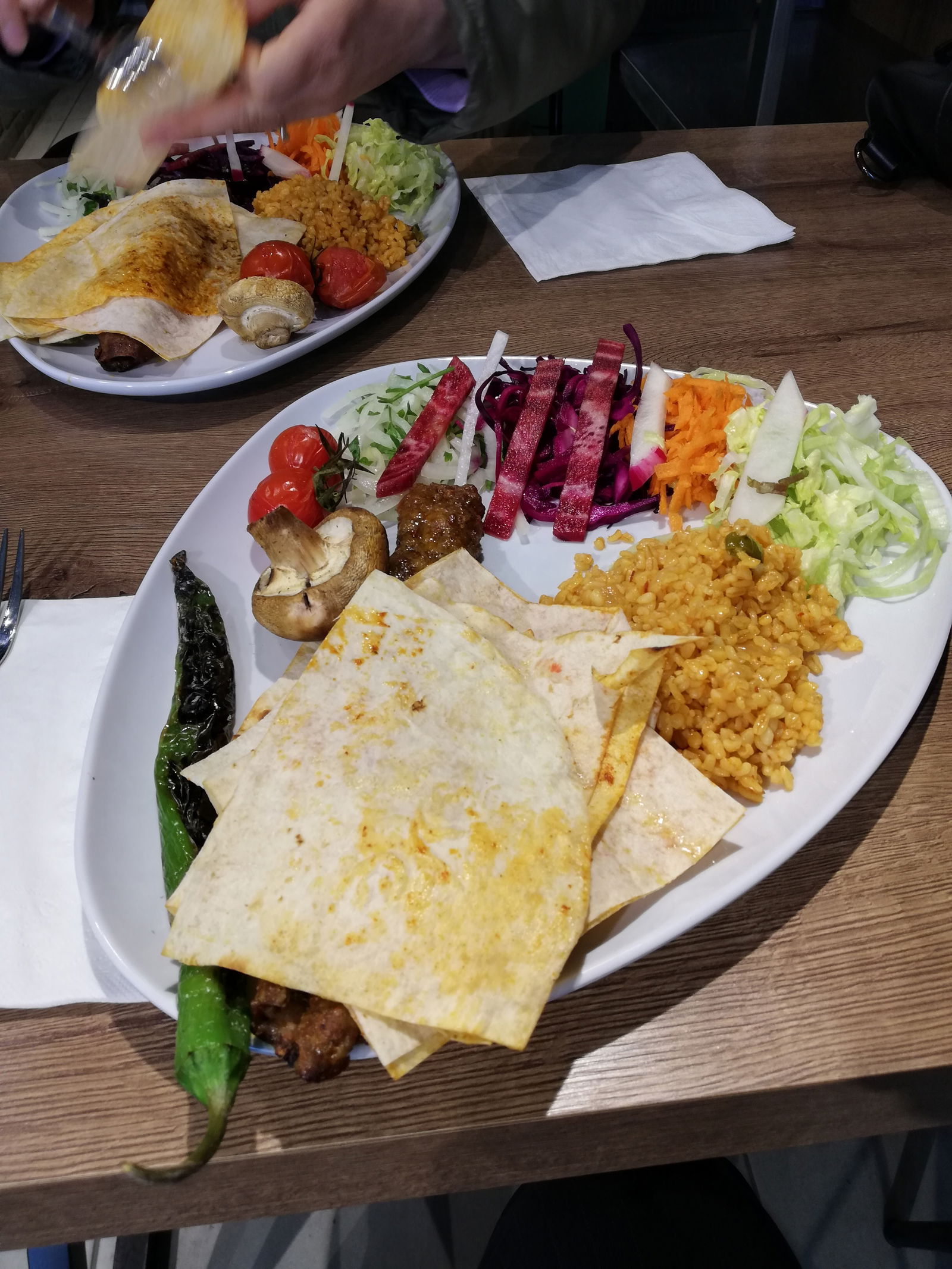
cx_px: 476
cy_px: 634
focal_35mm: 27
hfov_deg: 51.4
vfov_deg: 65.3
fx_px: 990
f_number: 2.2
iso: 100
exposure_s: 1/50
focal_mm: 3.81
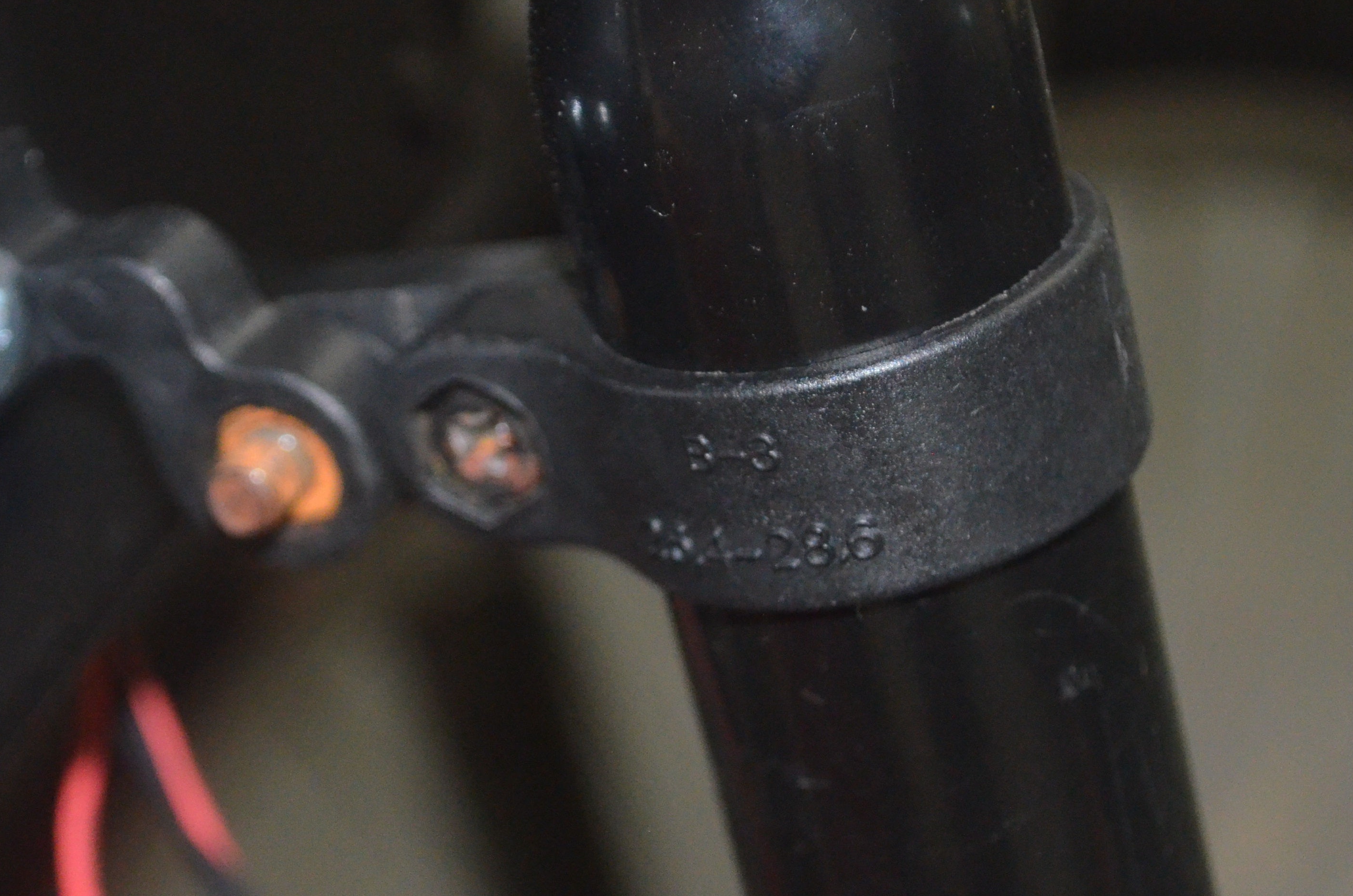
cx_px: 416
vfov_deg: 11.8
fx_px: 4313
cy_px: 585
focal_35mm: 115
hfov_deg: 17.8
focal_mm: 44
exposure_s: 1/60
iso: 3200
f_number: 5.3
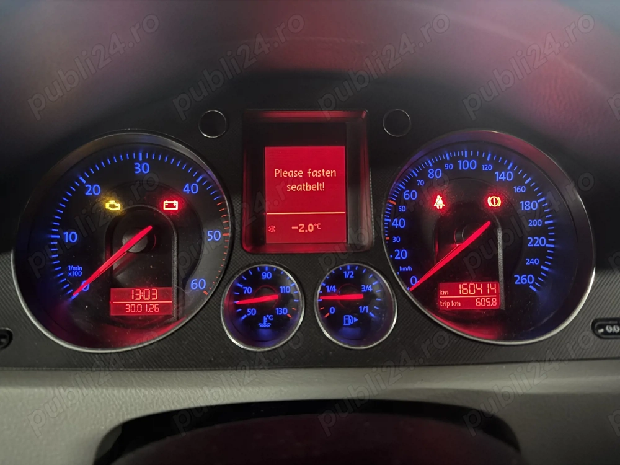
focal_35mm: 24
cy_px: 232
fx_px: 430
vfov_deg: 56.8
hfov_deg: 71.6
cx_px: 310
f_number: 1.78
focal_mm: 6.76
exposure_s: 1/13
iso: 800
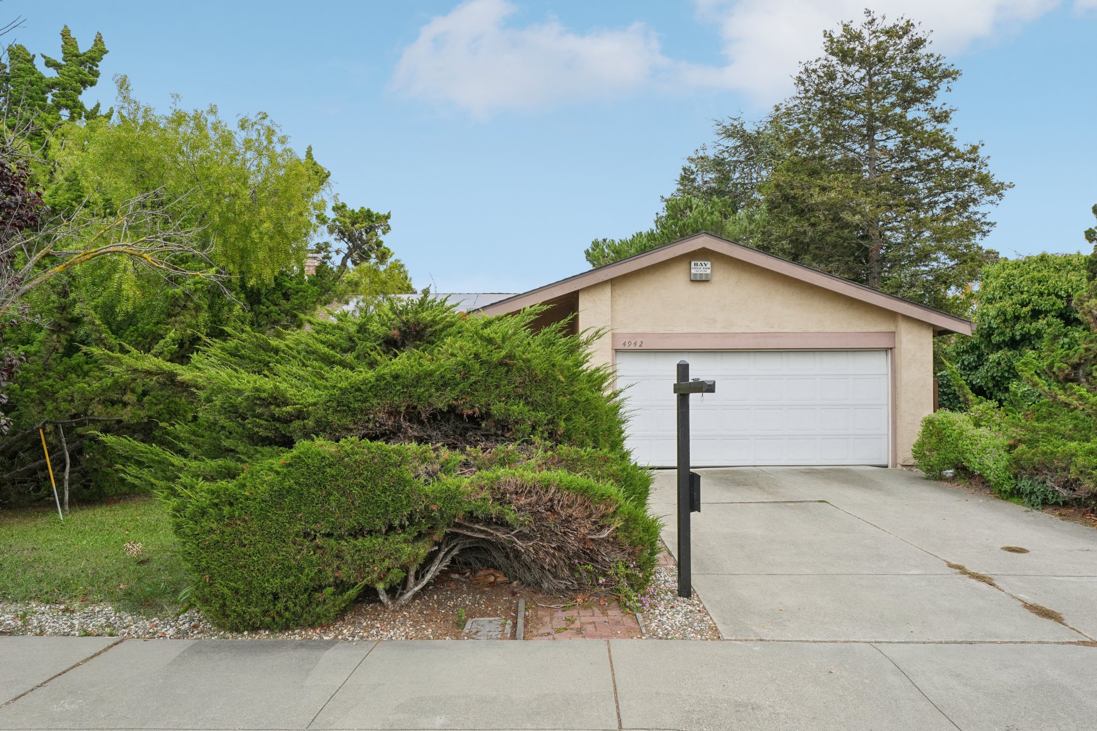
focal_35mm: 23
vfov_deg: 55.7
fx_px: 692
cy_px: 366
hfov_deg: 76.8
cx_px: 548
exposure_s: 1/50
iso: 800
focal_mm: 22.7
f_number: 8
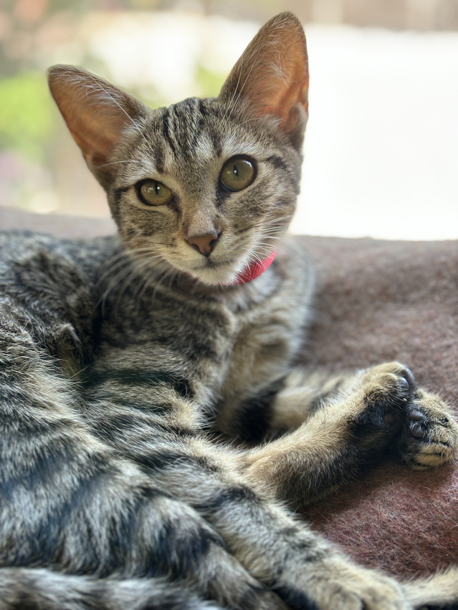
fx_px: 917
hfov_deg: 28.0
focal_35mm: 52
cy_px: 305
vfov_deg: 36.8
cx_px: 229
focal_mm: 5.96
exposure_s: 1/60
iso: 64
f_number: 1.6
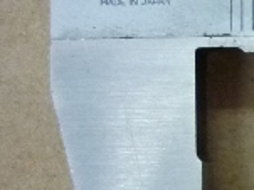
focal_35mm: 175
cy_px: 217
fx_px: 1283
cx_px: 663
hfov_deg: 9.6
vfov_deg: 8.4
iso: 400
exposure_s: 1/20
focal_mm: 5.5
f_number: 2.8
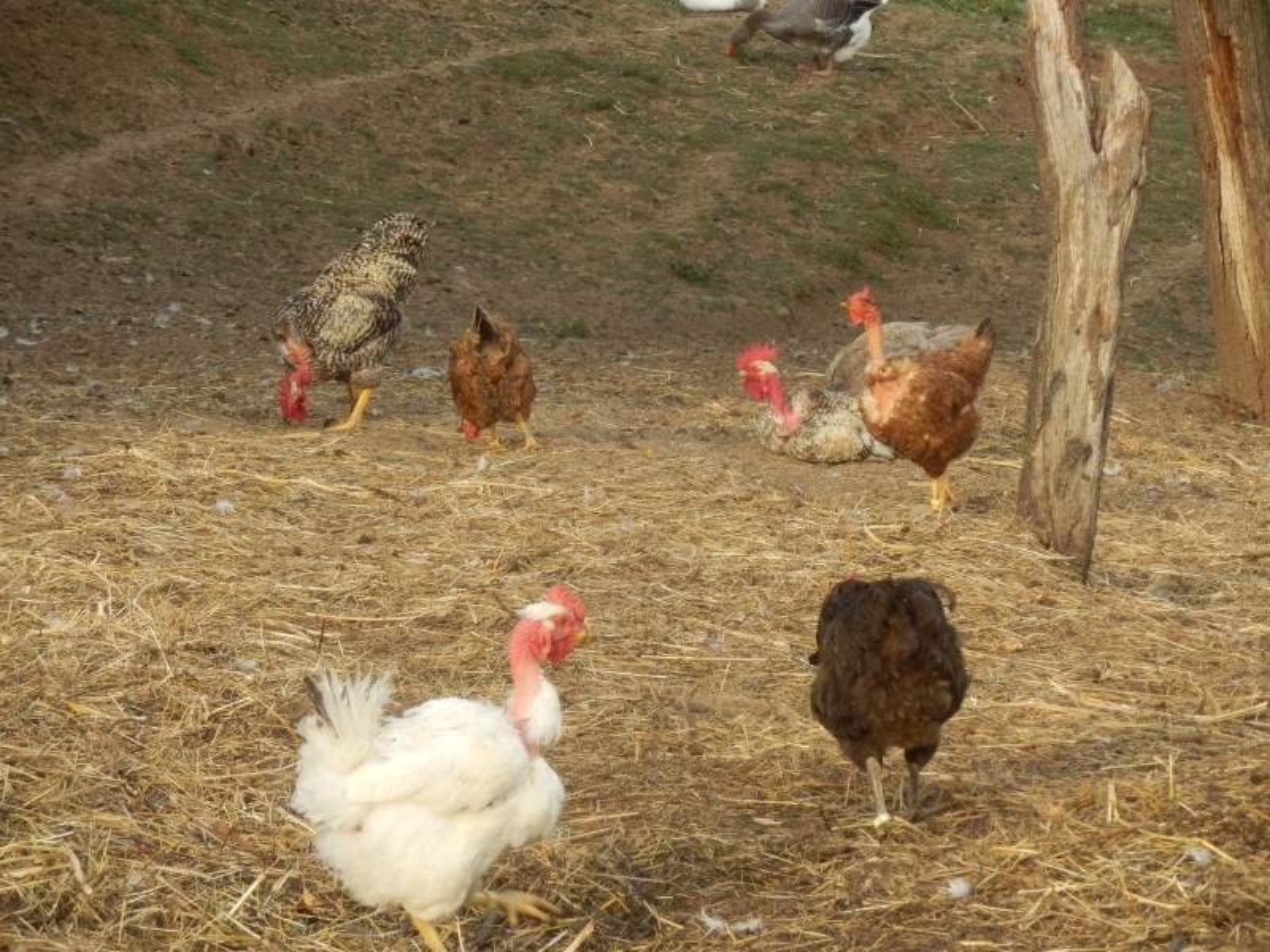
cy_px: 476
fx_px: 7264
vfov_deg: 7.5
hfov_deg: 10.0
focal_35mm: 198
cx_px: 635
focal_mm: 35.1
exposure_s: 1/200
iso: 250
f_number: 5.8
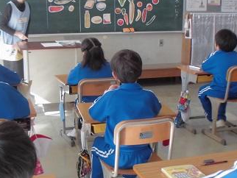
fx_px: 370
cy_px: 99
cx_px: 96
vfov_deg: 27.1
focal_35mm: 54
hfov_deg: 35.4
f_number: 3.7
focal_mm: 5.3
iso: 200
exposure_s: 1/60
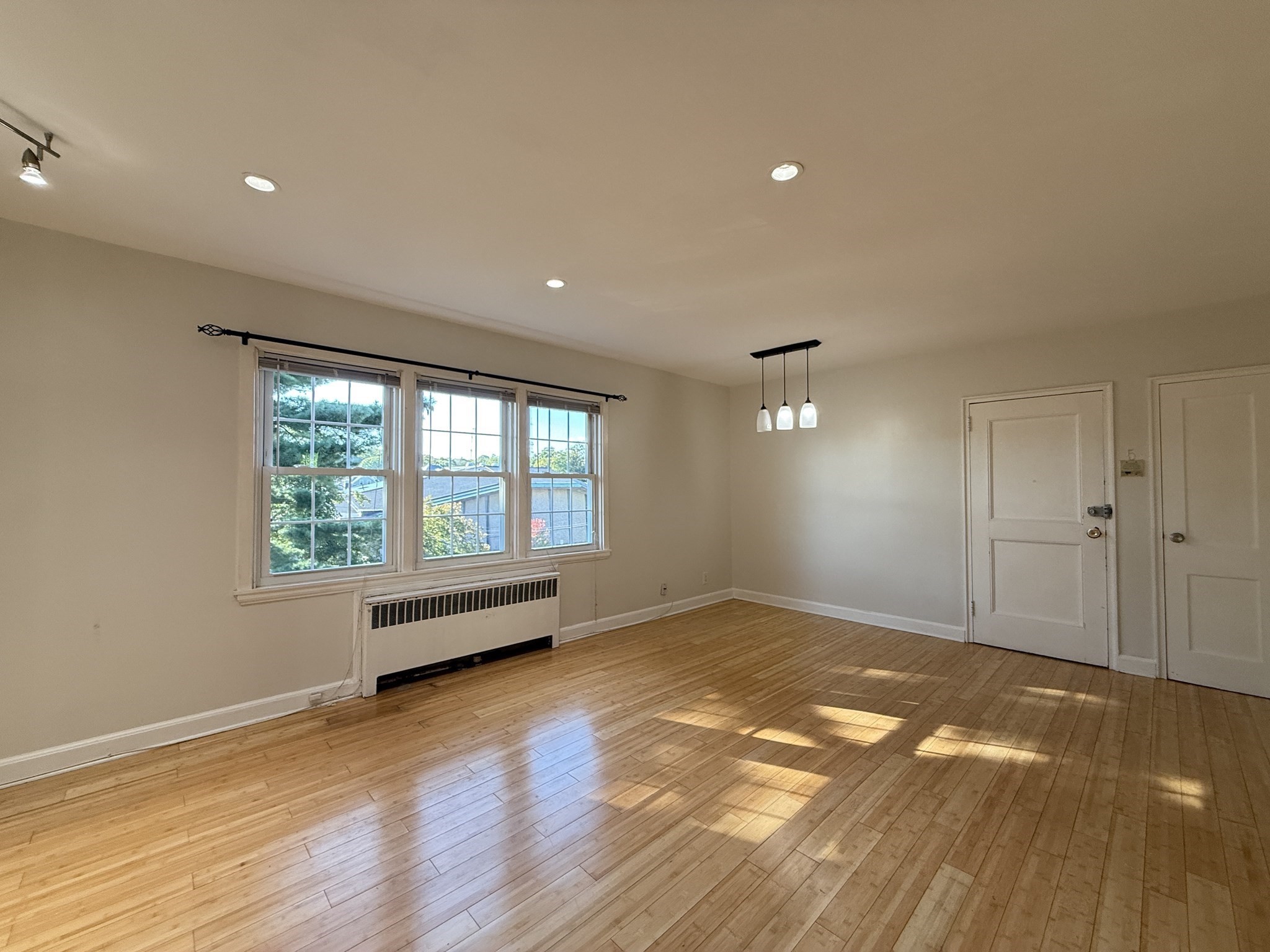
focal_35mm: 14
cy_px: 476
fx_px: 514
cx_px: 635
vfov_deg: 85.7
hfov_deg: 102.1
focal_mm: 2.22
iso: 160
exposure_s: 1/120
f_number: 2.2
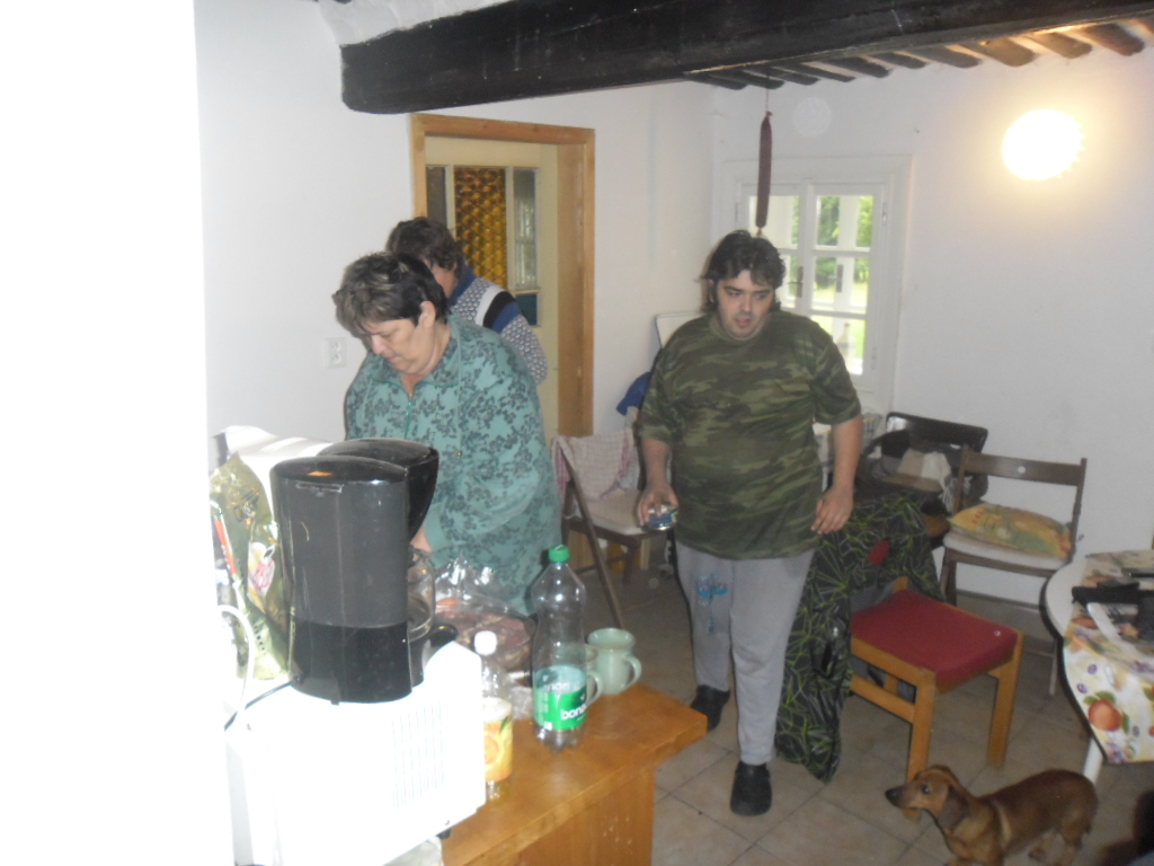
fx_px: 900
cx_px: 577
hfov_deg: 65.3
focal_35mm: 27
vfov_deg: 51.4
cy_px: 433
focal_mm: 4.9
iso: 400
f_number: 3.5
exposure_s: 1/45
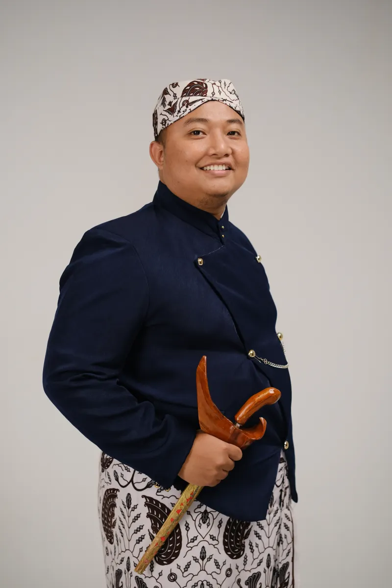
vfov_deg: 39.6
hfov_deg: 27.0
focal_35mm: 50
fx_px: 817
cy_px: 294
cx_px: 196
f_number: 2.2
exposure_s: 1/200
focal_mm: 33
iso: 400
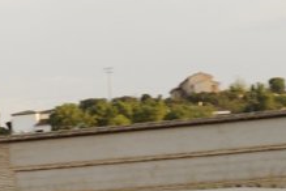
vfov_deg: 7.8
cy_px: 292
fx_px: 1374
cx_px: 0
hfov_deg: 11.8
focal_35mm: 173
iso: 400
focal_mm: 55
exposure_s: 1/250
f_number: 5.6
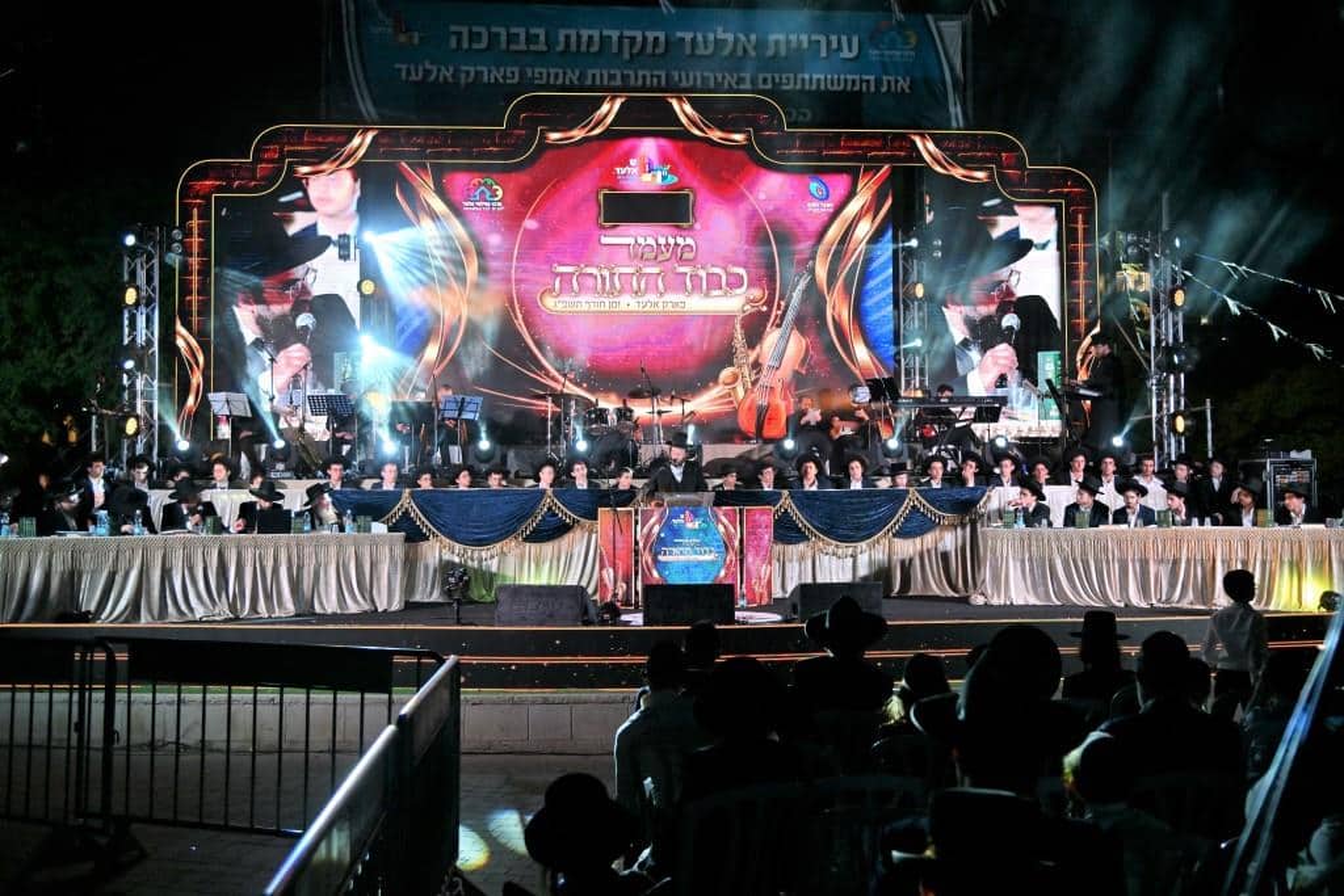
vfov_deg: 35.1
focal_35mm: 38
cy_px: 448
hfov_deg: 50.7
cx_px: 672
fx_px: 1419
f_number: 4
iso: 400
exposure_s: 1/200
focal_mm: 38
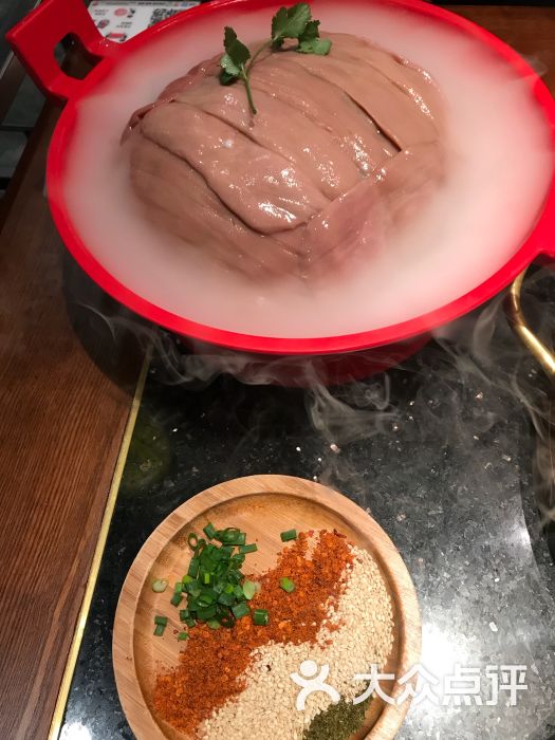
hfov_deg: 49.7
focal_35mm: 28
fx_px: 599
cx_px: 278
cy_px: 370
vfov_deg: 63.4
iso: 25
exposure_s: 1/33
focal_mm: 3.99
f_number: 1.8
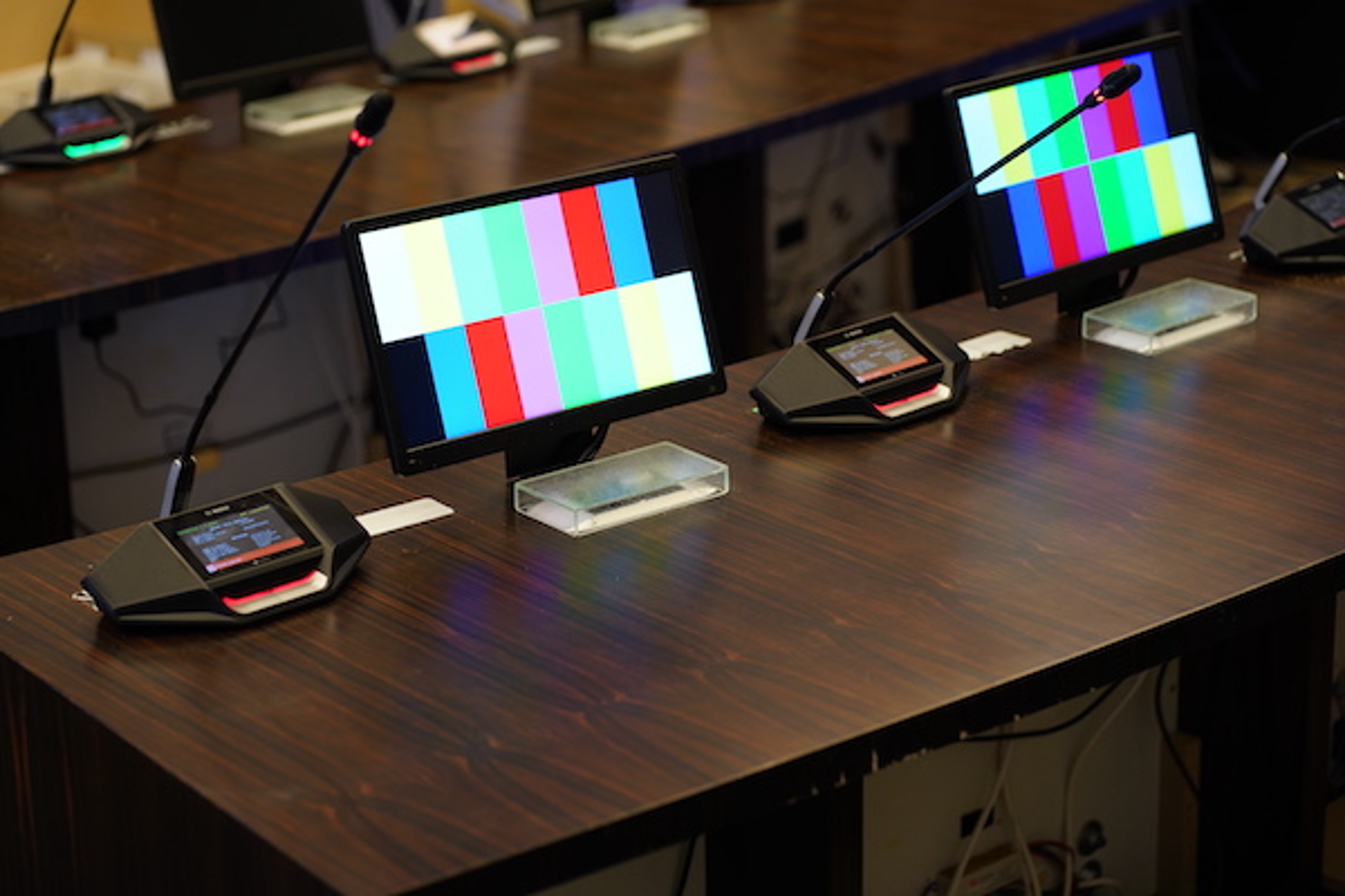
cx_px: 672
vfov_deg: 16.1
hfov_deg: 23.9
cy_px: 448
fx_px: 3175
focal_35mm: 85
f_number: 3.2
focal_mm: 85
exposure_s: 1/160
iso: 1600
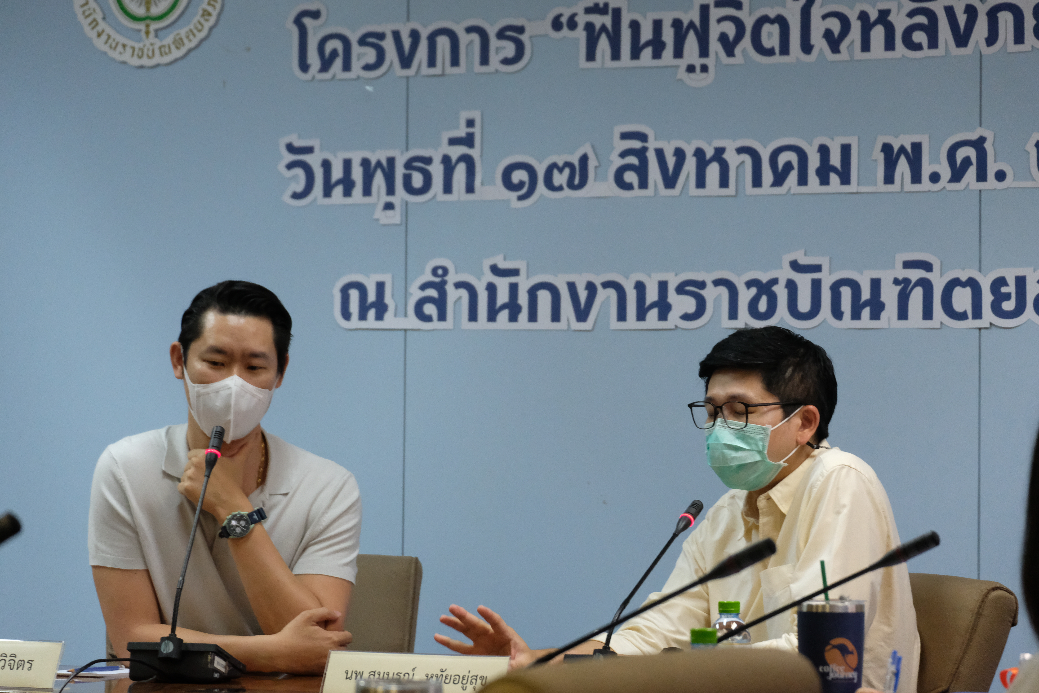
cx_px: 520
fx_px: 3463
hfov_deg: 17.1
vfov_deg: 11.4
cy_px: 346
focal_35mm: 120
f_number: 5.2
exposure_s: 1/100
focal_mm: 80
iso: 5000
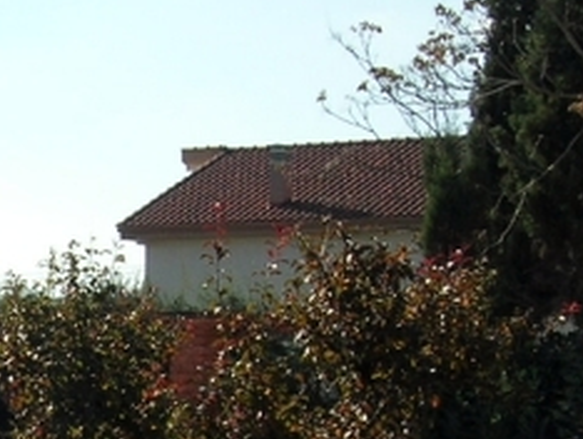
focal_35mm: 146
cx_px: -97
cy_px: 612
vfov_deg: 9.9
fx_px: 2461
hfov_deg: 13.2
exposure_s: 1/572
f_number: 4.8
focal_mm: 7.8
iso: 64
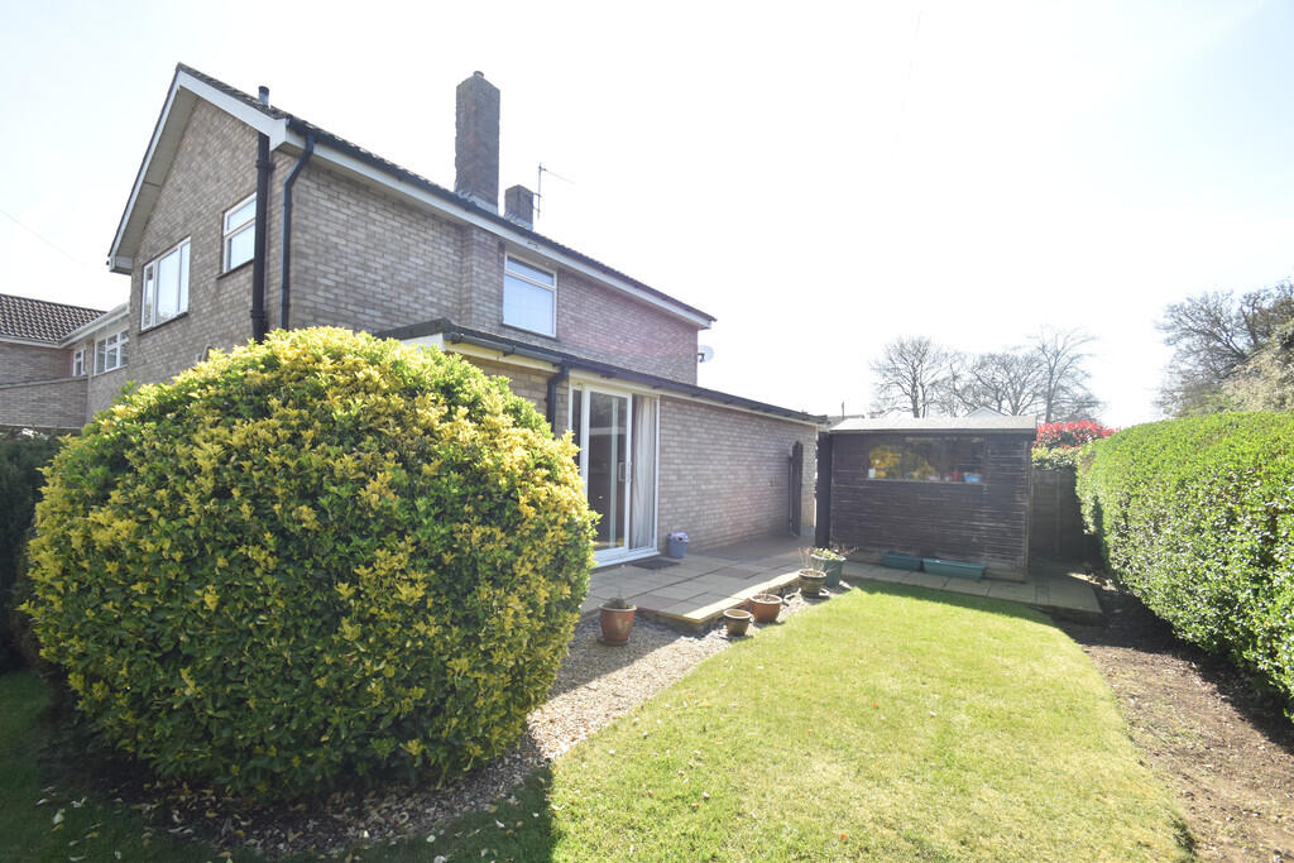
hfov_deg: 100.4
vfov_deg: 77.3
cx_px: 647
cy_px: 432
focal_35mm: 15
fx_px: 539
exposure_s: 1/250
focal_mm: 10
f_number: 6.3
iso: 200
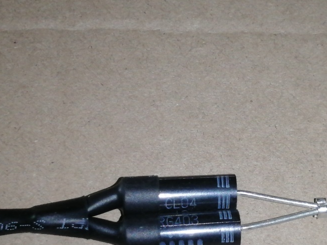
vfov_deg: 16.5
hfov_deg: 22.0
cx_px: 169
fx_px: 841
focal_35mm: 89
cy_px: 172
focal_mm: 3.62
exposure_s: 1/36
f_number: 1.8
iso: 250
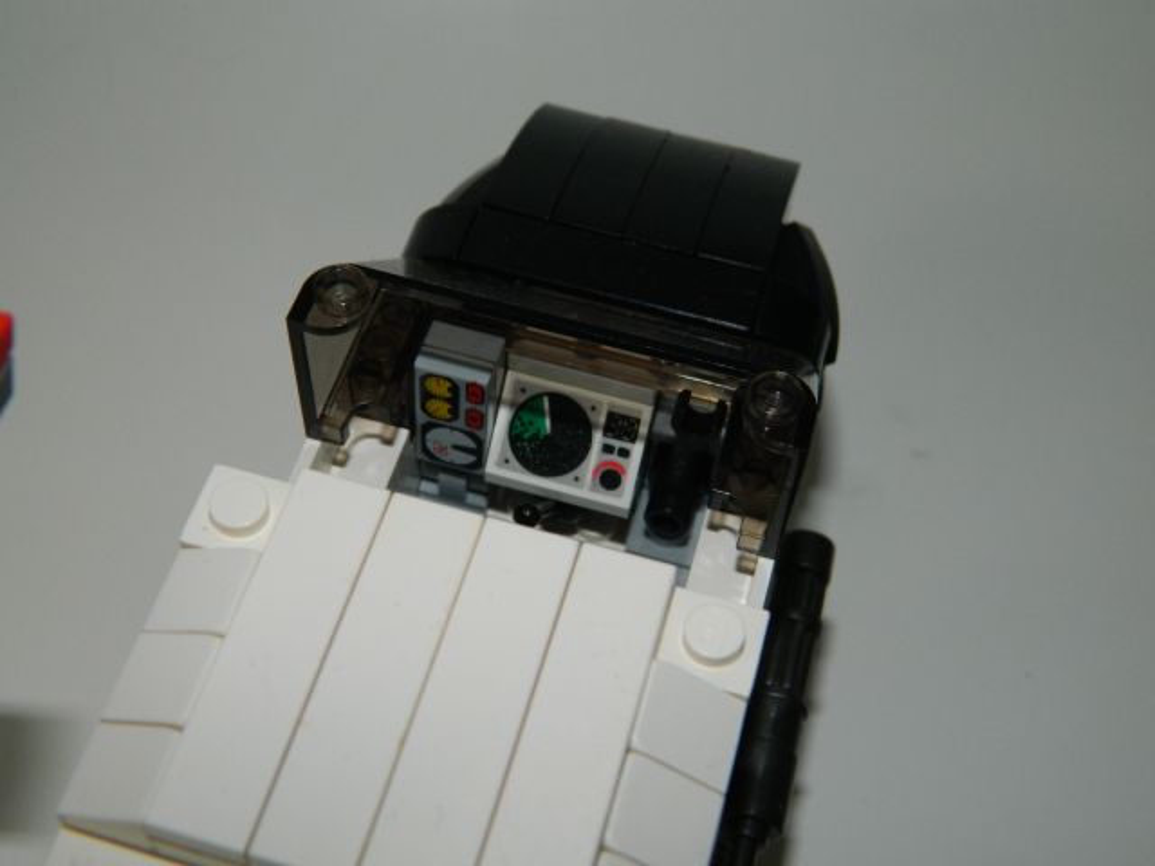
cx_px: 578
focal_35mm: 47
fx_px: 1568
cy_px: 433
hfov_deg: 40.4
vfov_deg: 30.9
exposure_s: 1/50
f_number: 10.2
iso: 200
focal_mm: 8.4
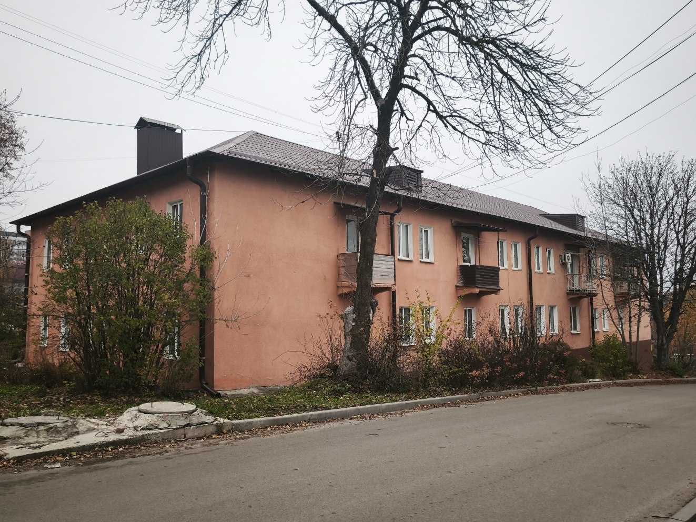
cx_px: 348
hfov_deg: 73.9
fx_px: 462
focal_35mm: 23
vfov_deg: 58.9
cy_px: 261
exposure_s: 1/211
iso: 80
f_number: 1.7
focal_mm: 5.35
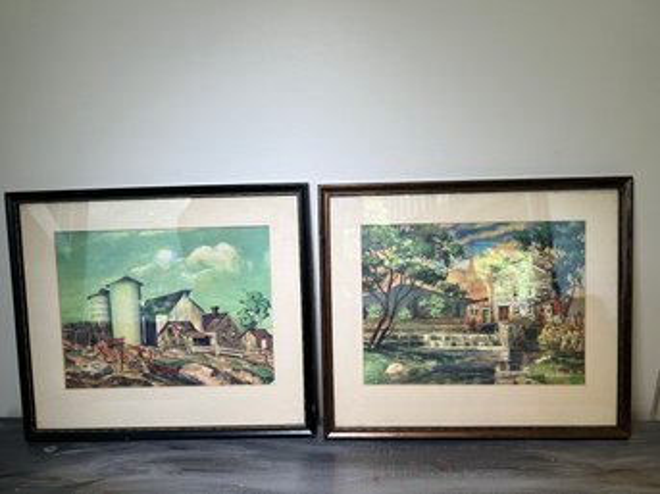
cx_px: 330
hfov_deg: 67.3
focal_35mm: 26
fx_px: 496
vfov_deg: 53.0
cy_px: 247
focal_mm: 5.7
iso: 64
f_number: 1.5
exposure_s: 1/120
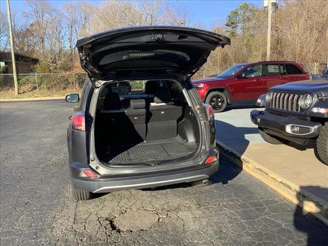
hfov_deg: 58.4
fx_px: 294
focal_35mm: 31
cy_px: 123
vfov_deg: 45.4
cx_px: 164
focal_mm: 3.3
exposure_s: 1/382
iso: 25
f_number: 2.4
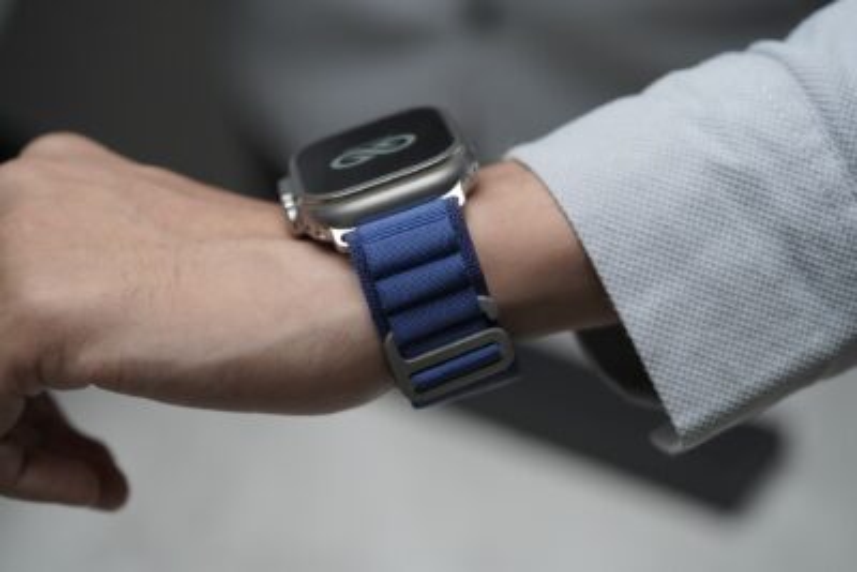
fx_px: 2143
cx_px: 428
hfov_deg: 22.6
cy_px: 286
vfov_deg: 15.2
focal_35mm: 90
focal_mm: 90
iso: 2500
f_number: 4
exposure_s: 1/200
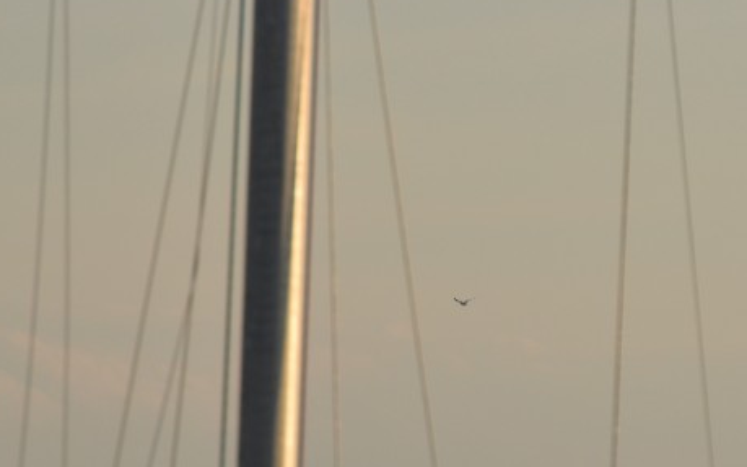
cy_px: 537
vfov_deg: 1.8
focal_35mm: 720
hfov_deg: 2.9
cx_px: 599
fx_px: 14660
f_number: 9
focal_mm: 200
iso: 200
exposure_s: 1/640
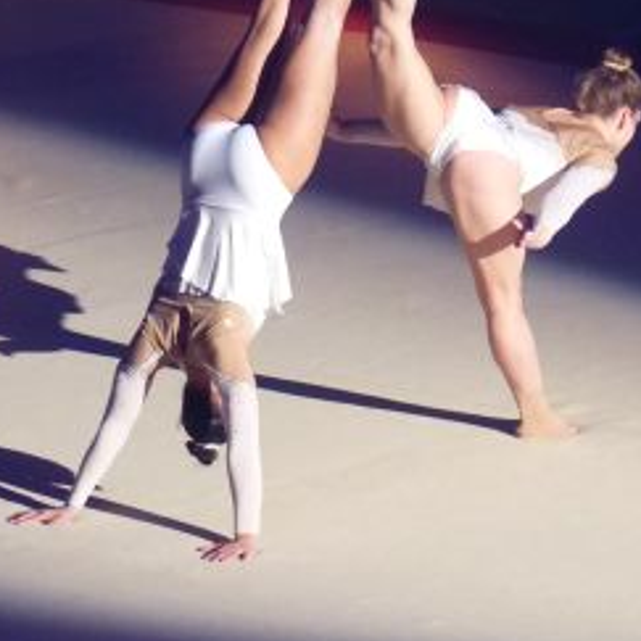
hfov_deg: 3.8
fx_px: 9658
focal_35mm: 461
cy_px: 50
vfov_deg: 3.8
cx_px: 336
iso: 800
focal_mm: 45.7
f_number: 2.8
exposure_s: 1/25
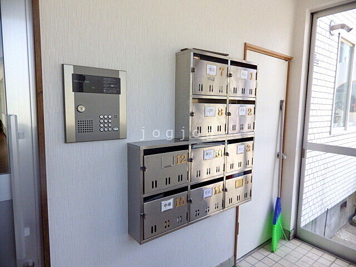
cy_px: 134
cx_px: 178
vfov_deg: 61.1
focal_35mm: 22
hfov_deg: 76.4
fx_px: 226
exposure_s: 1/200
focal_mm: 4
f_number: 3.1
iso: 100
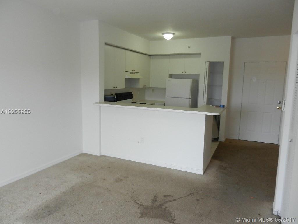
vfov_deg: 54.9
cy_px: 112
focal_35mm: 25
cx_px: 149
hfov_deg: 69.4
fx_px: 215
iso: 160
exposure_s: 1/40
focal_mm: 4.5
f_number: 3.5
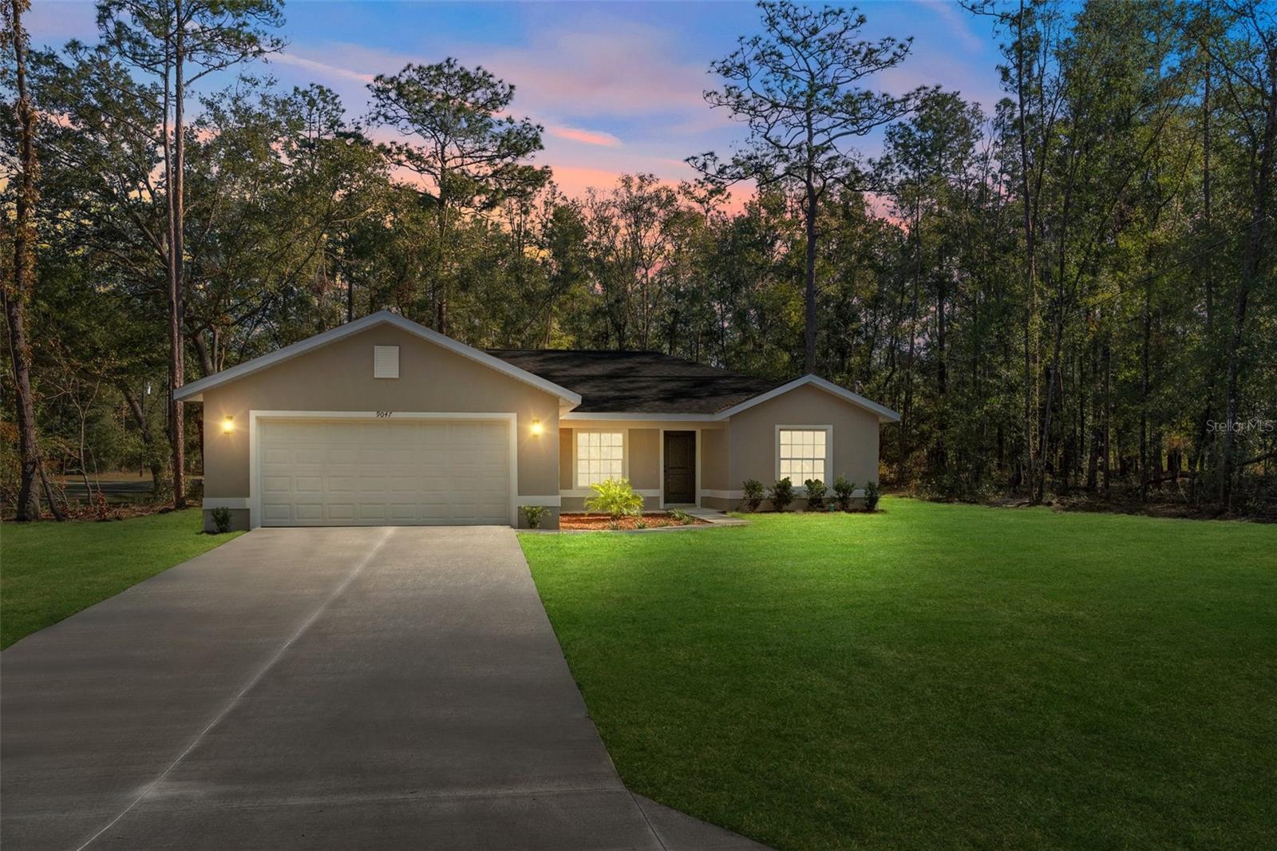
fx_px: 904
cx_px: 638
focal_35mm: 26
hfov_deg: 70.4
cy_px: 426
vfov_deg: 50.4
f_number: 8
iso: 320
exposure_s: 1/160
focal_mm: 17
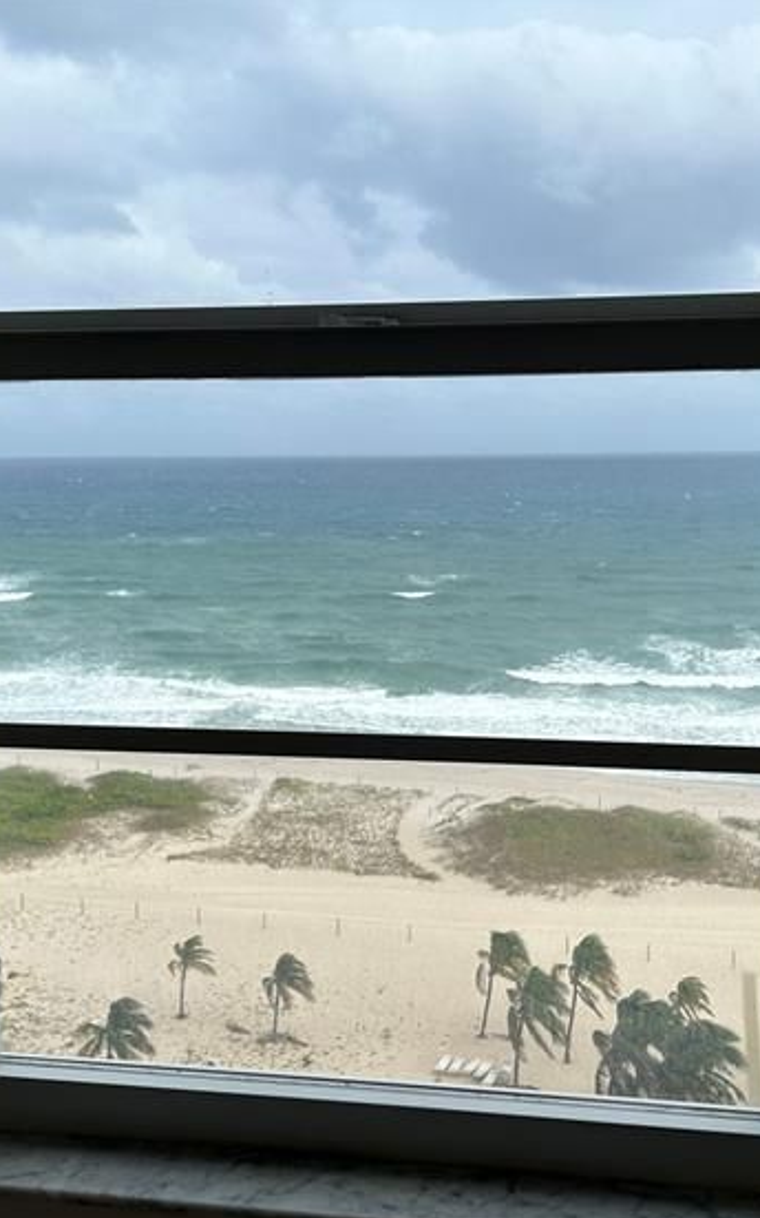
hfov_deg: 31.9
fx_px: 1327
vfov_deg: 49.2
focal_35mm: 40
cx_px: 435
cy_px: 654
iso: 50
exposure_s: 1/1597
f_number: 1.5
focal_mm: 5.7
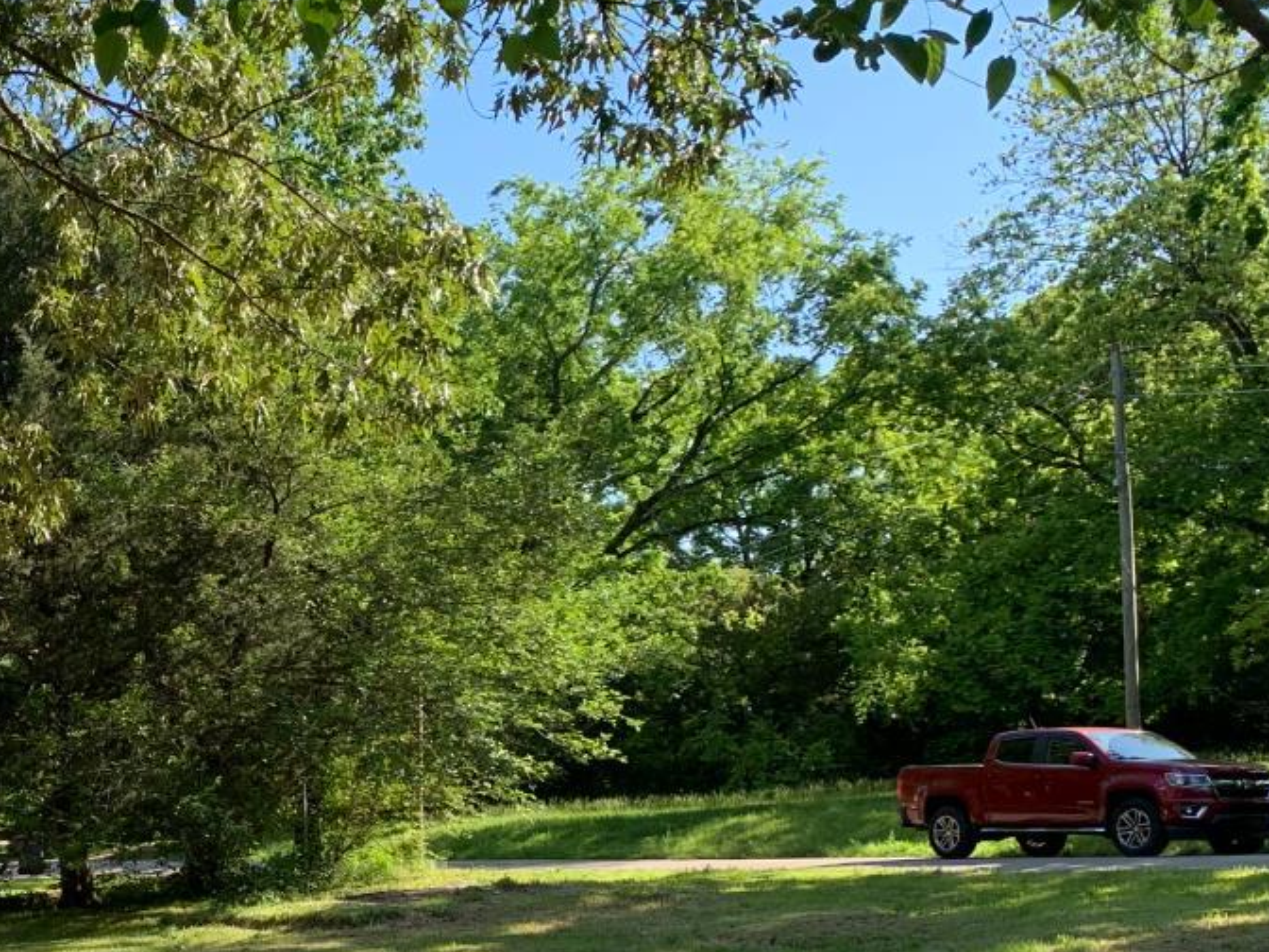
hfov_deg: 30.7
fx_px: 2126
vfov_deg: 24.7
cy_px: 790
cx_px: -13
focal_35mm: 58
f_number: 1.8
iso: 25
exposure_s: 1/490
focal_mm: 4.25
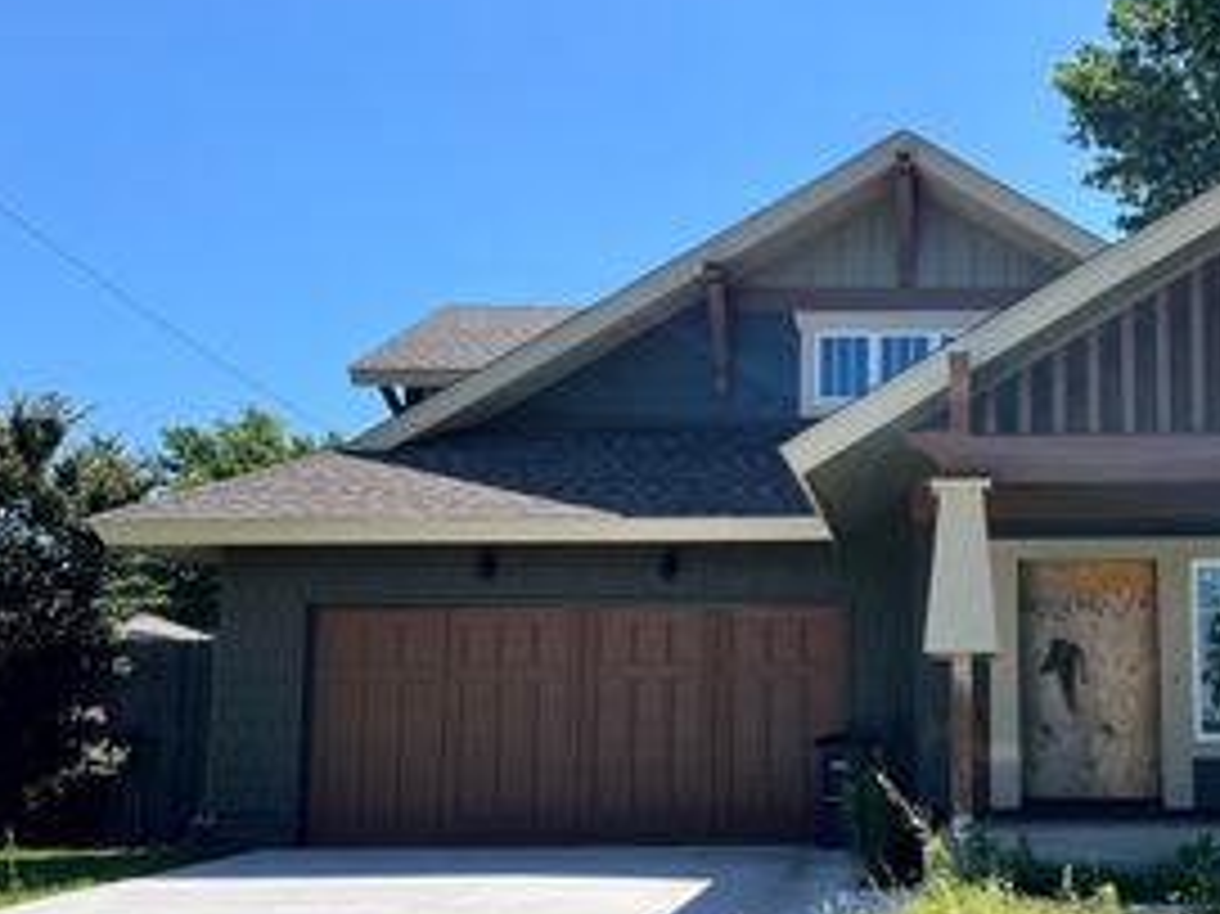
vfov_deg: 30.2
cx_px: 932
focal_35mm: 48
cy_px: 556
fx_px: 1691
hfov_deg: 38.5
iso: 50
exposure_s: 1/3831
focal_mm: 5.7
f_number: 1.5
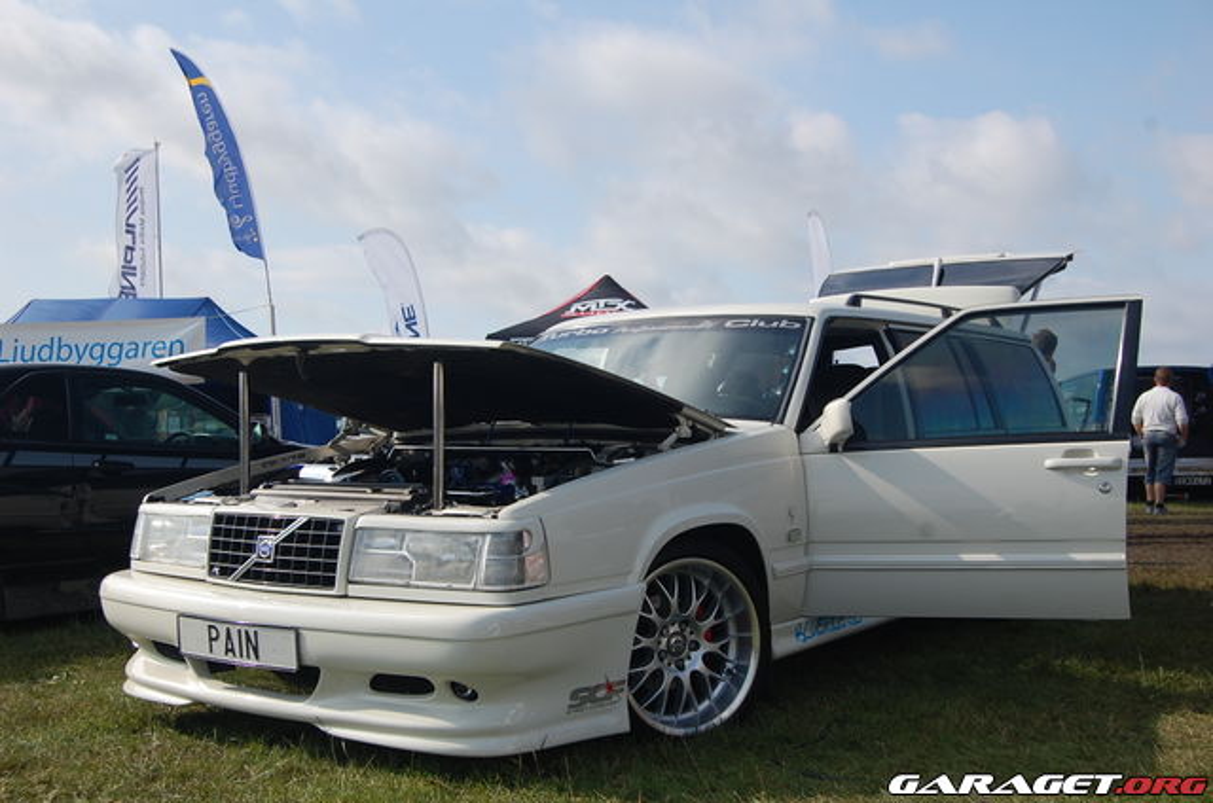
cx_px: 606
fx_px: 1311
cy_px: 402
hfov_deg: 49.6
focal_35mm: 39
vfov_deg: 34.1
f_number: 7.1
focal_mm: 26
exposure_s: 1/200
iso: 200
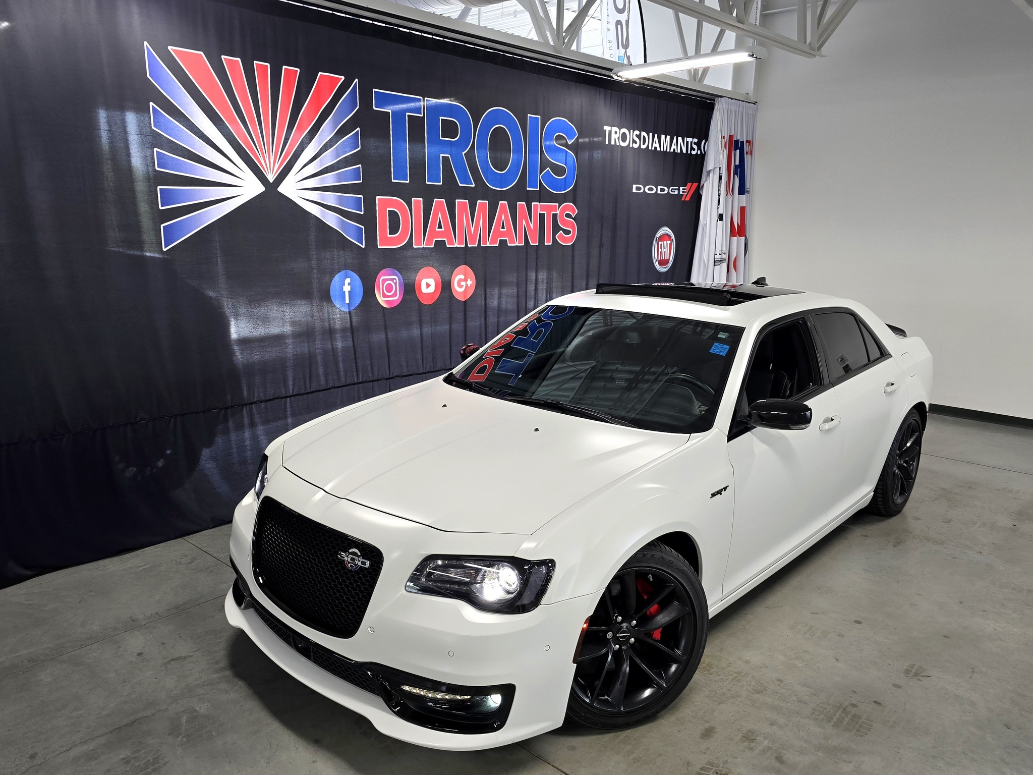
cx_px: 516
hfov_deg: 73.9
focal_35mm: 23
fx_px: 686
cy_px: 388
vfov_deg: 58.9
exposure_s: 1/120
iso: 80
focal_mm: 6.3
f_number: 1.7
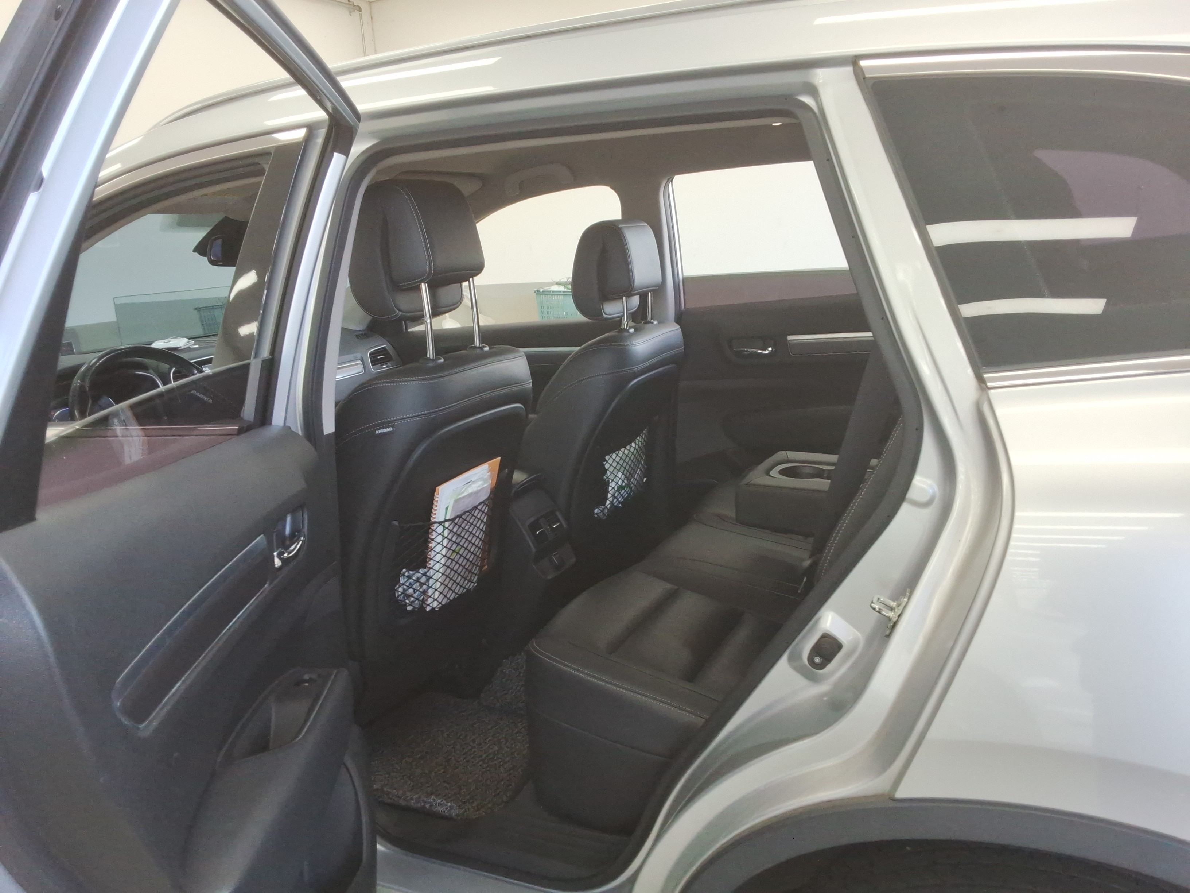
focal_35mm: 28
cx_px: 595
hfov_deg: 63.4
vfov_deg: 49.7
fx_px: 963
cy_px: 446
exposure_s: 1/120
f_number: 1.9
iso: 60
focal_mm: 2.91
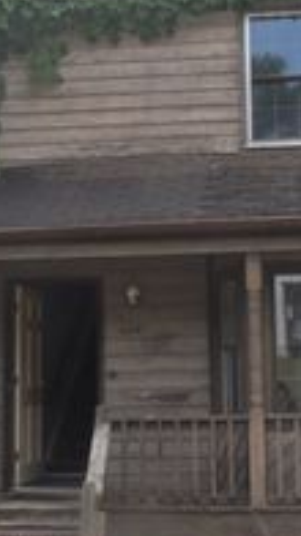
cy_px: 201
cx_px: 211
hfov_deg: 16.7
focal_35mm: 72
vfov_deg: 29.3
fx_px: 1023
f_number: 6.3
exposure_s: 1/200
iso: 100
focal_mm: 18
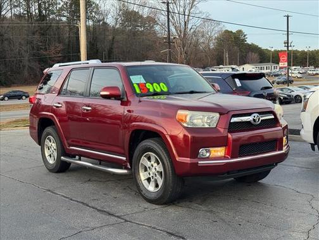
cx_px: 160
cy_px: 120
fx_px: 442
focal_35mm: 48
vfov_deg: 30.3
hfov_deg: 39.7
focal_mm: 6.76
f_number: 1.78
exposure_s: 1/243
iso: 64
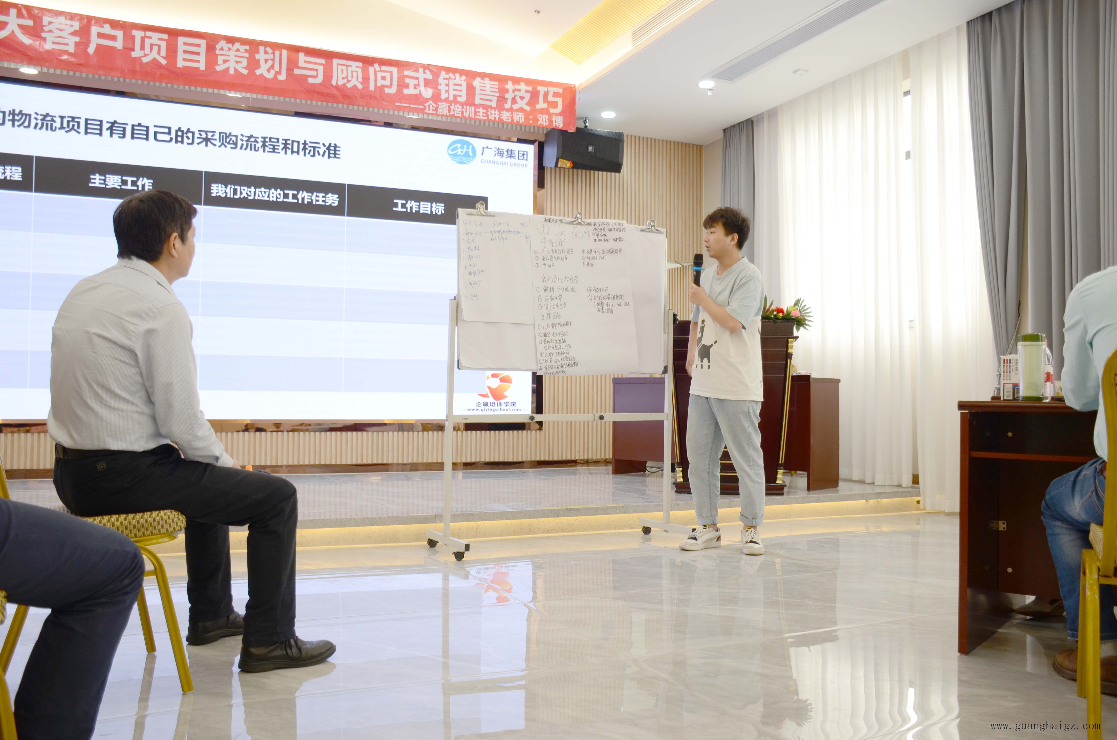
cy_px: 370
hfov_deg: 62.0
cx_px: 558
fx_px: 929
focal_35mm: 30
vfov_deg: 43.4
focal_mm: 20
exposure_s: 1/80
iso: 250
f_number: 4.5
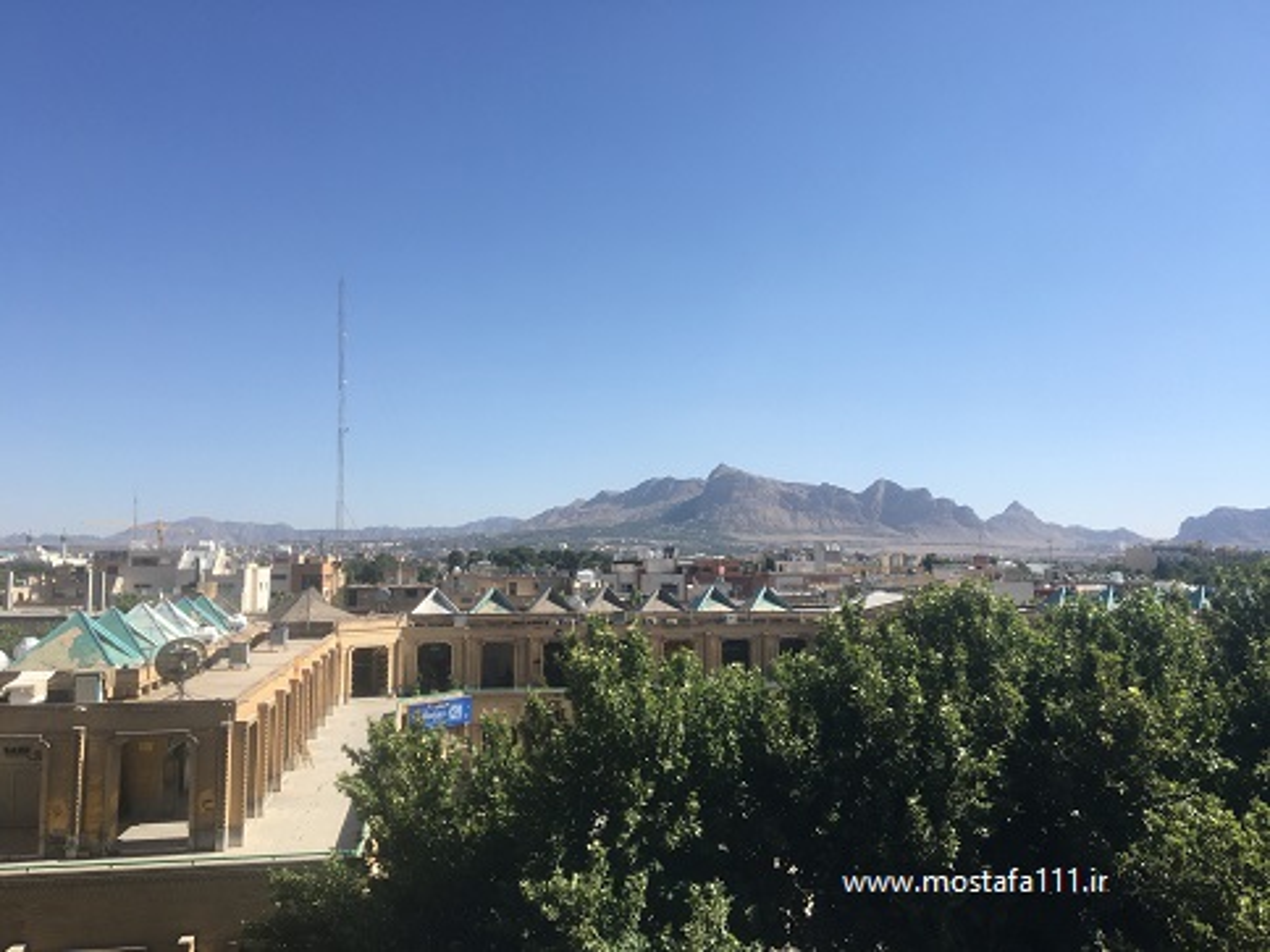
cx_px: 635
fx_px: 1064
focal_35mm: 29
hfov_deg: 61.7
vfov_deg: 48.2
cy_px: 476
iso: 25
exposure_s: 1/1672
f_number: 2.2
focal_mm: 4.15
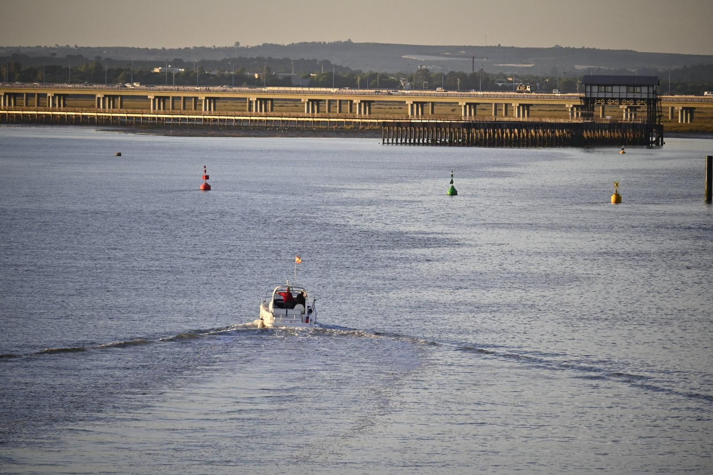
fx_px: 6239
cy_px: 238
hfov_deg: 6.5
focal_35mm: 315
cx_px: 356
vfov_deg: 4.4
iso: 250
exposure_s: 1/400
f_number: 6
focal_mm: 210
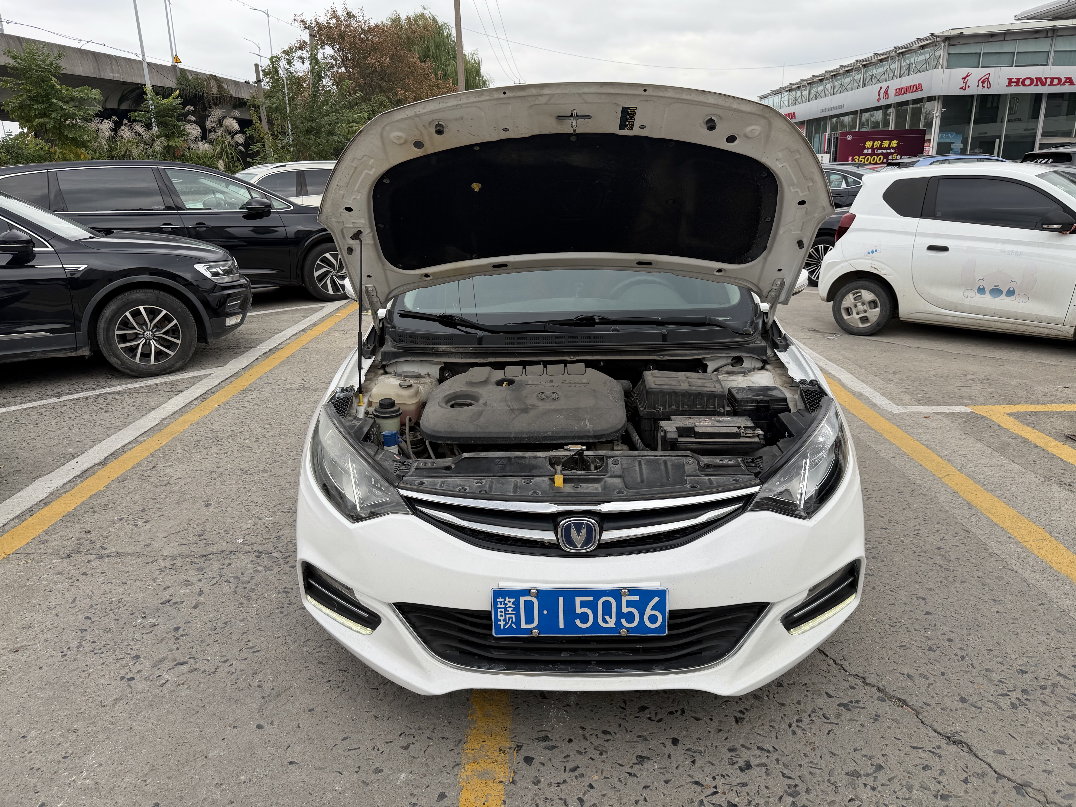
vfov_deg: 56.8
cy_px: 404
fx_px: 746
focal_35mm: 24
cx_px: 538
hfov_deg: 71.6
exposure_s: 1/1901
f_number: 1.78
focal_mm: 6.76
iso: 80
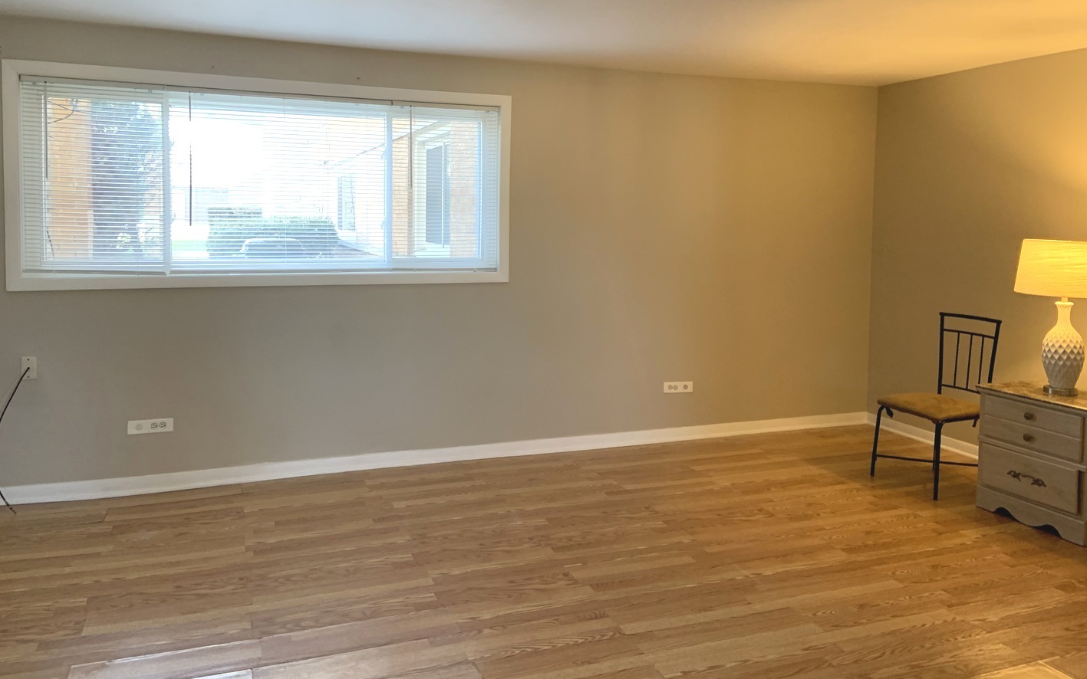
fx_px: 830
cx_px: 546
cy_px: 266
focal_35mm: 28
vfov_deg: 44.3
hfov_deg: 66.5
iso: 160
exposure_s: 1/60
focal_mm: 4.25
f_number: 1.8
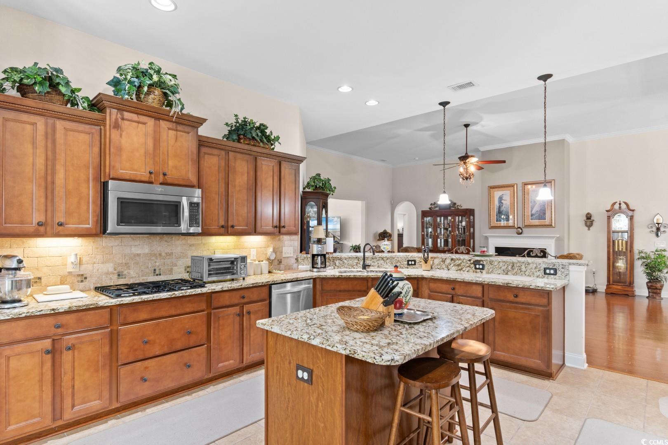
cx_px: 334
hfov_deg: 86.9
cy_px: 222
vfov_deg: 64.6
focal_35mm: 19
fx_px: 353
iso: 100
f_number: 4.8
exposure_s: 1/1.25
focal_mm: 13
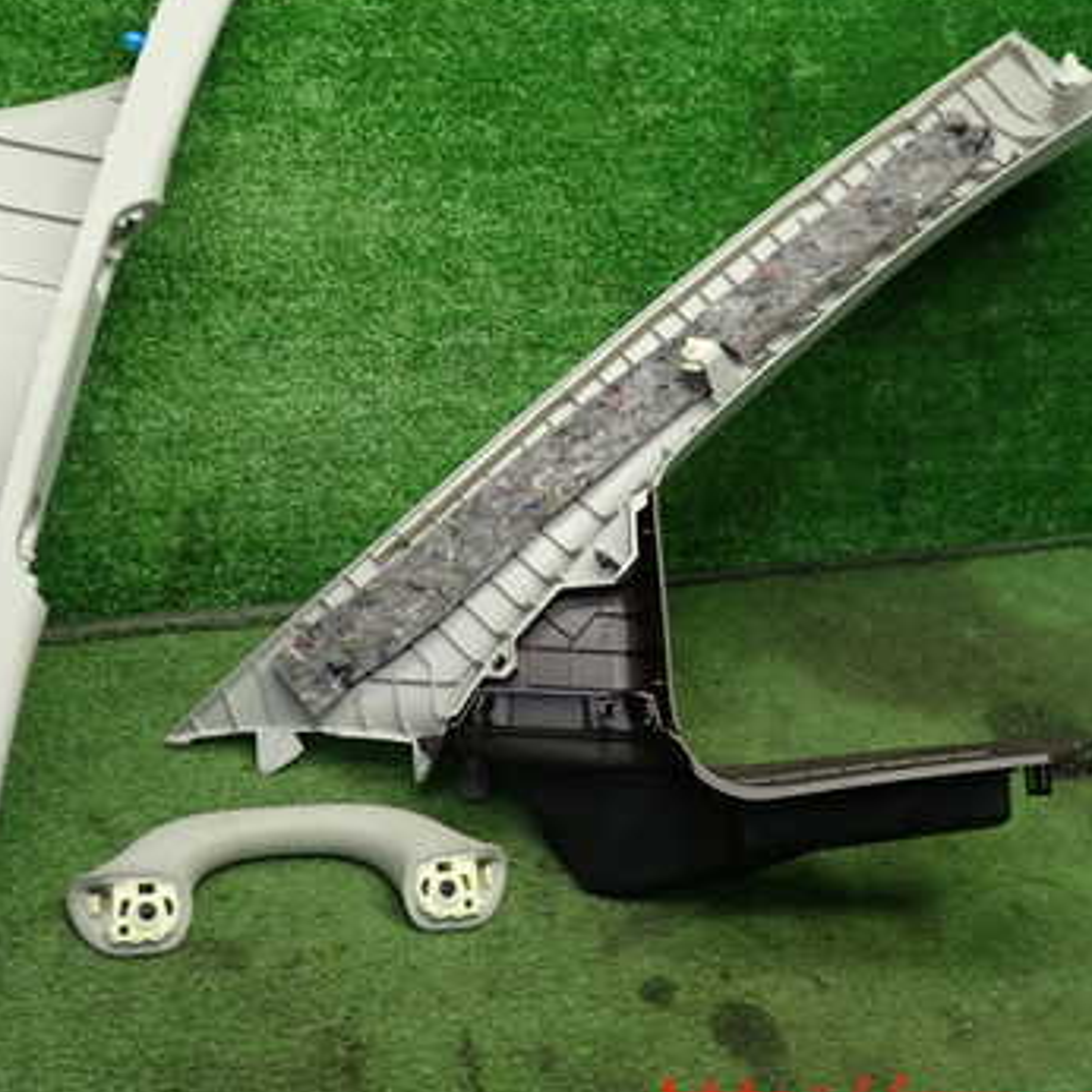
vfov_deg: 36.7
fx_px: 1642
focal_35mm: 46
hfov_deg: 36.6
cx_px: 429
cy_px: 439
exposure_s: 1/50
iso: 200
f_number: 2.3
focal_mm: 5.4
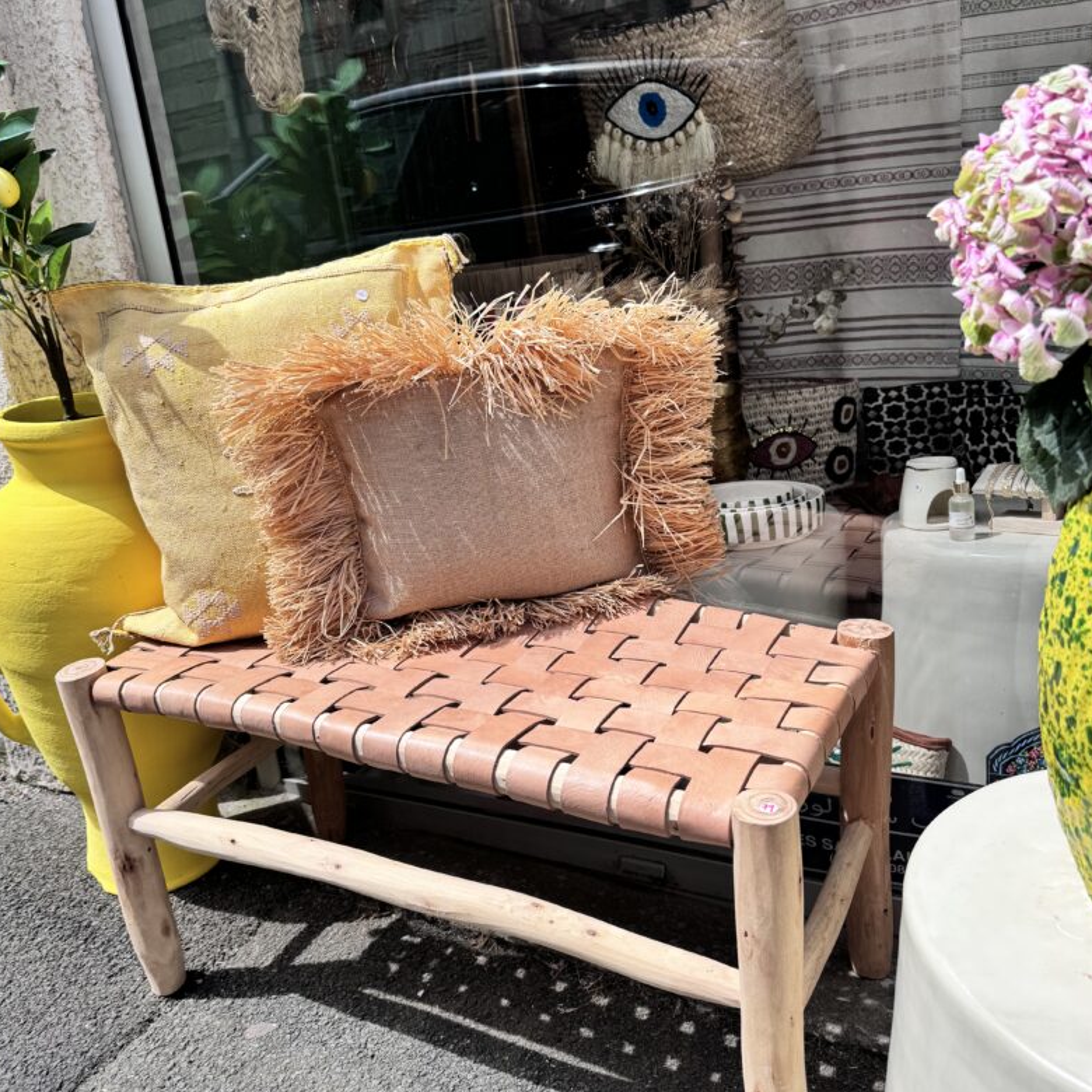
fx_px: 1035
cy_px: 544
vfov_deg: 55.6
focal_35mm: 29
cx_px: 546
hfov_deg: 55.6
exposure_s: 1/2604
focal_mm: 6.76
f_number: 1.78
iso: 80
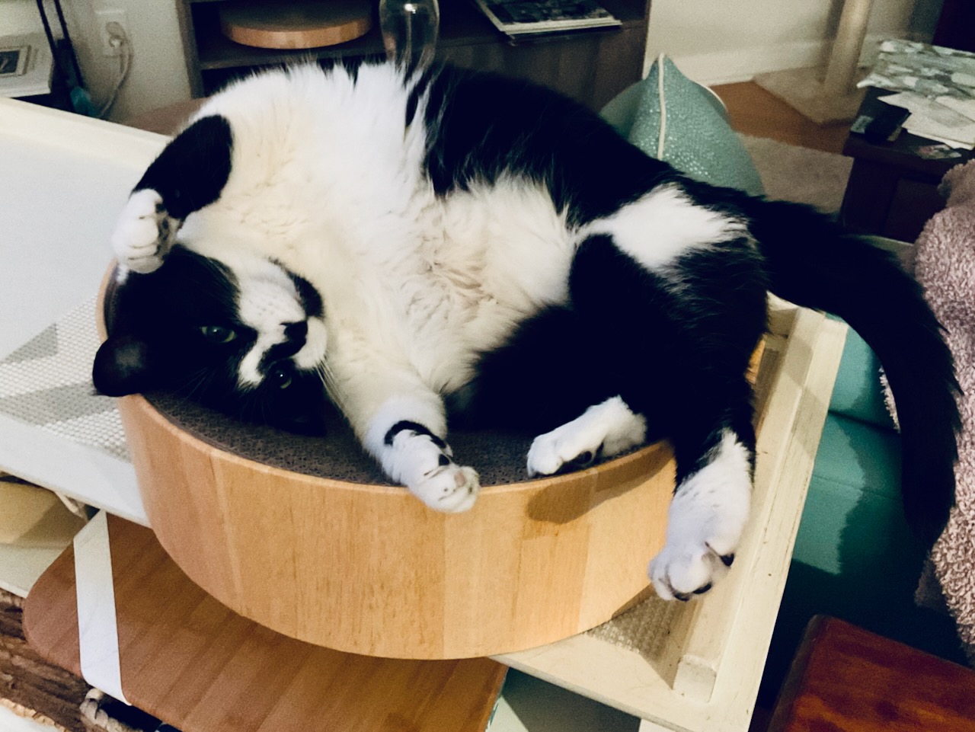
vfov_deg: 48.3
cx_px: 488
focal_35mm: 29
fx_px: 817
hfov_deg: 61.6
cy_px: 366
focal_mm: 3
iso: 500
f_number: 1.8
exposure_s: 1/20
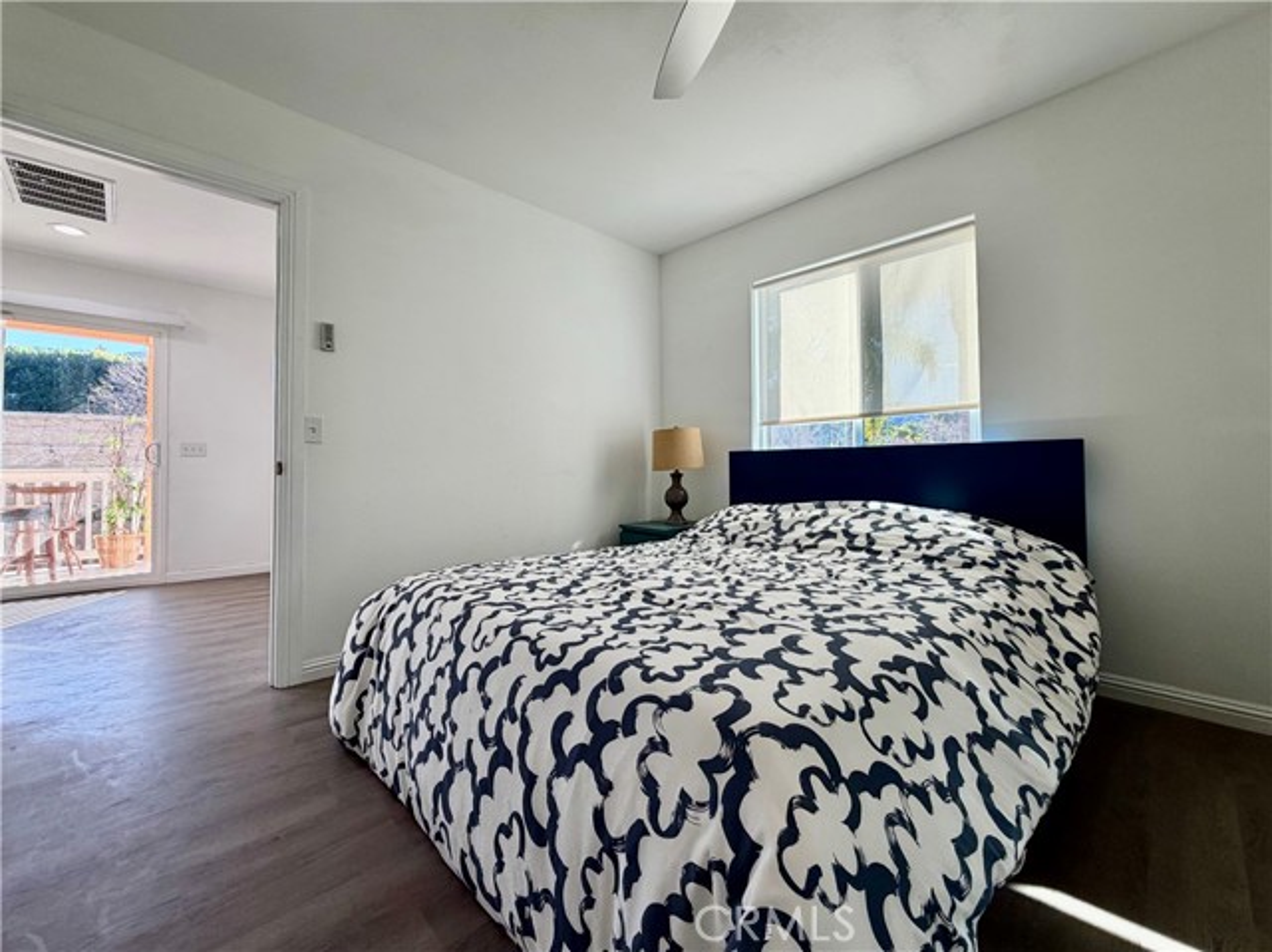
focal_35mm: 14
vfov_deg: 85.6
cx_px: 636
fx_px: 514
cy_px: 476
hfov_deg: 102.1
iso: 64
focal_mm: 2.22
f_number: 2.2
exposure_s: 1/120
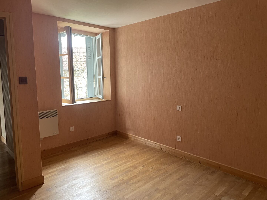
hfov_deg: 67.3
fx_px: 201
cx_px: 134
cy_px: 100
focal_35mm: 26
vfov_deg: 53.1
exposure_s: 1/84
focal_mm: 4.2
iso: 125
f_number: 1.6
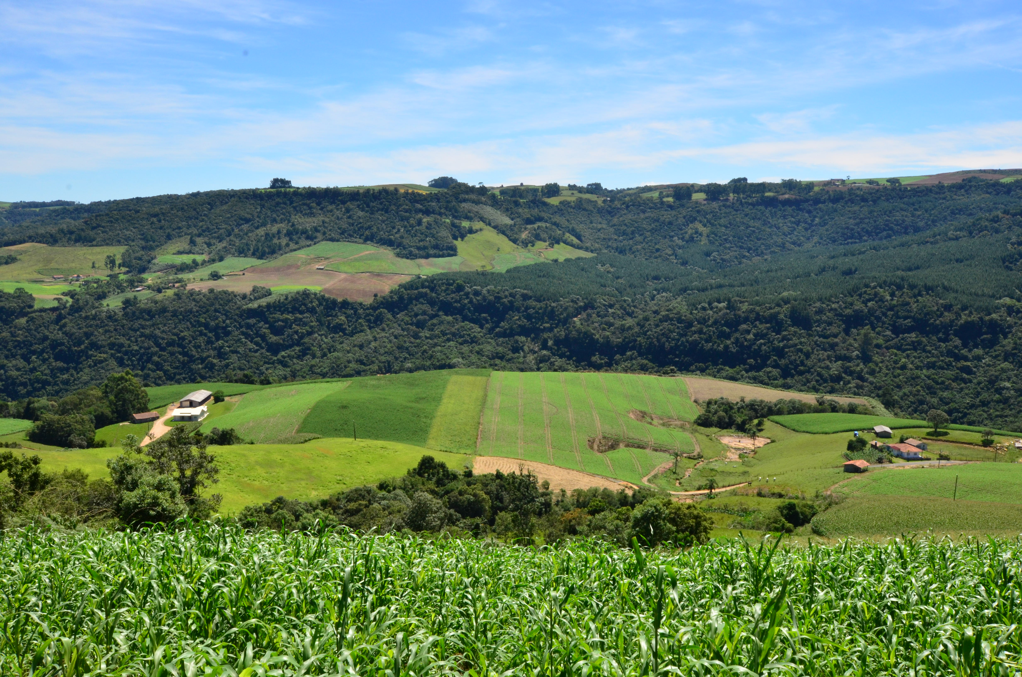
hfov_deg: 53.2
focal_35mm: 36
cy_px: 338
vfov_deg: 36.7
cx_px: 511
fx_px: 1020
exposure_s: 1/250
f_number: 18
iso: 640
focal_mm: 24
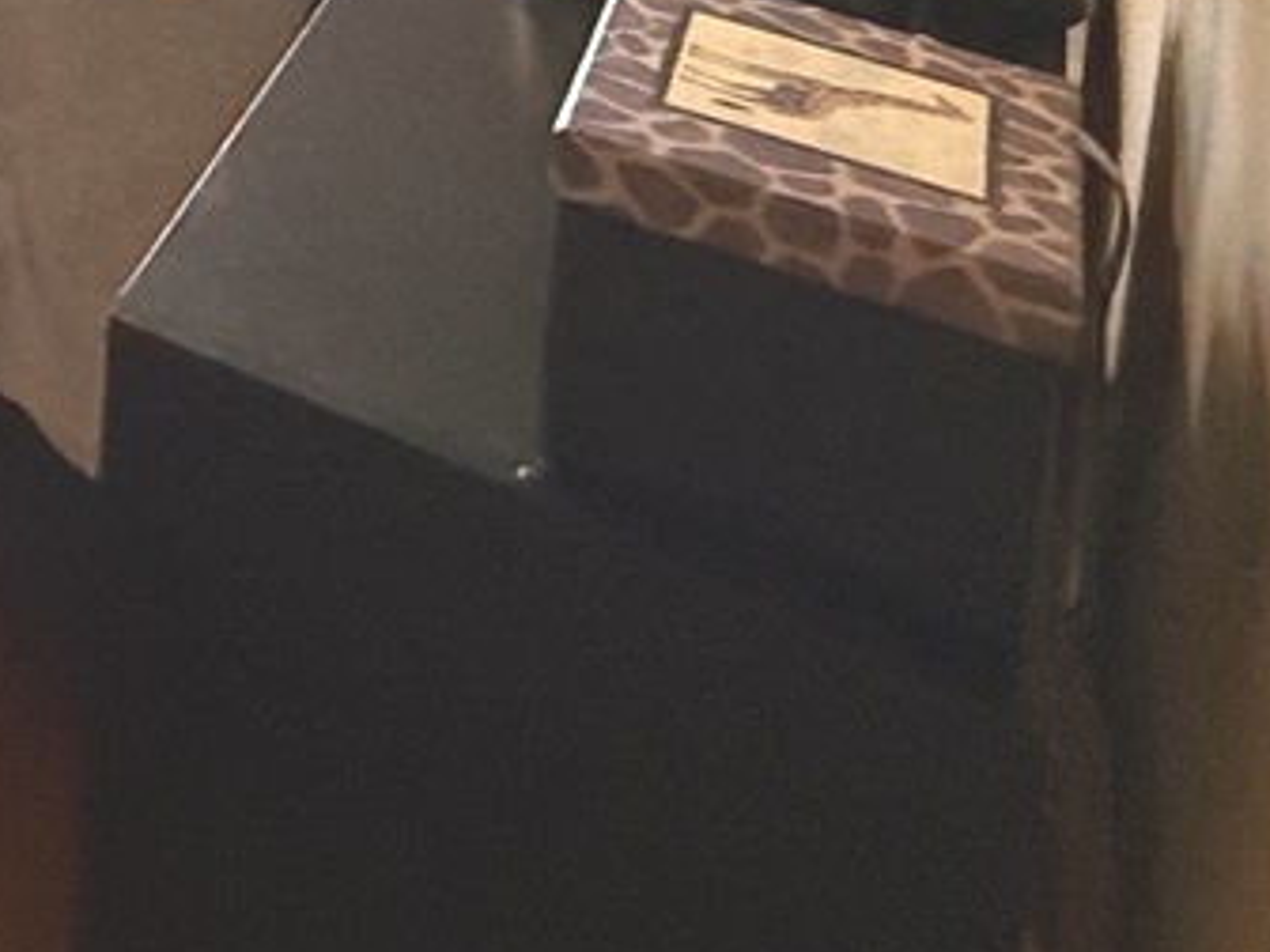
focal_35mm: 60
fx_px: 2201
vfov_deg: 18.1
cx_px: -329
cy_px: -858
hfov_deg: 27.5
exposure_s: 1/120
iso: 640
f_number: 2.2
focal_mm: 2.22
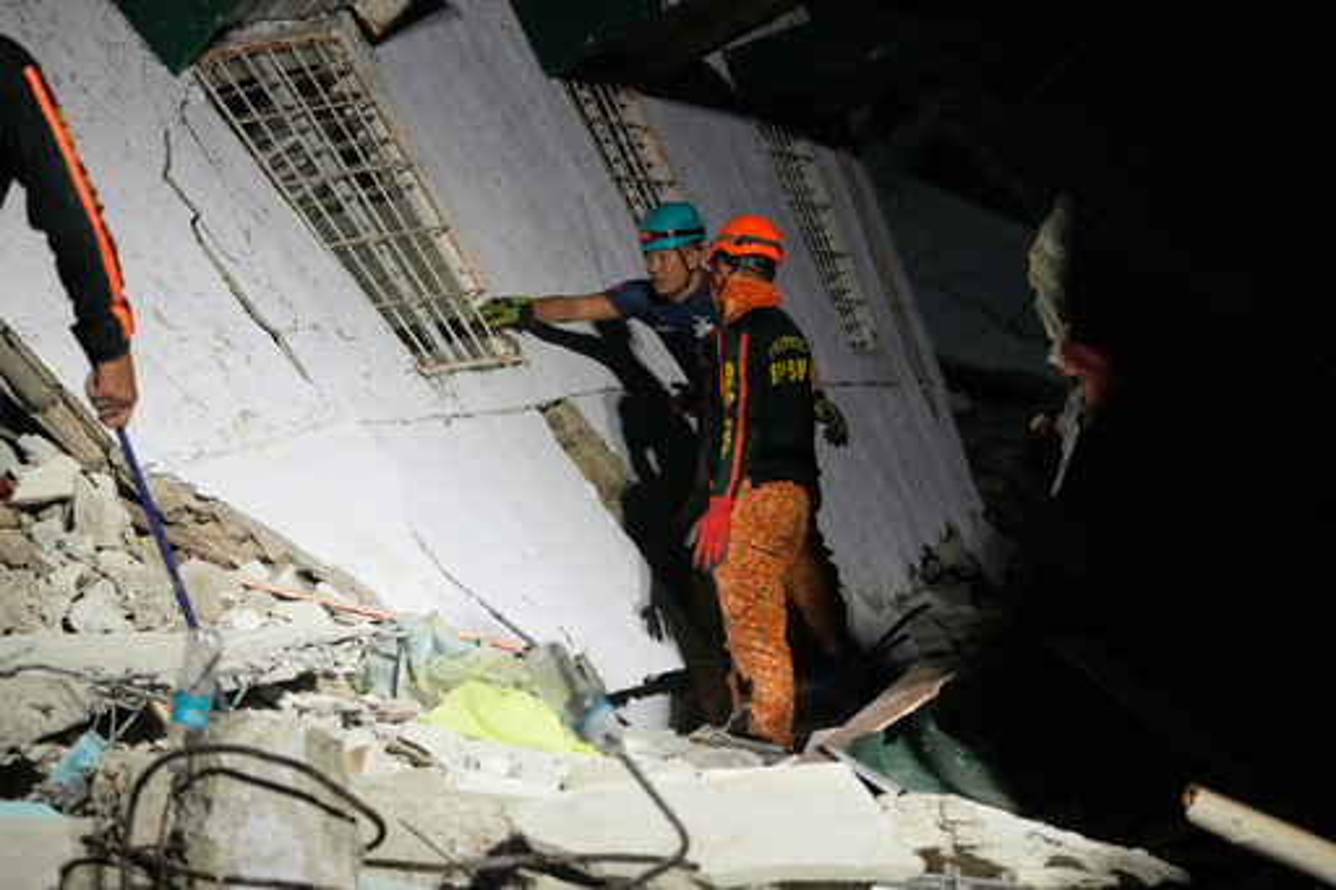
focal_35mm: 100
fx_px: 3710
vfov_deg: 13.7
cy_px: 445
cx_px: 668
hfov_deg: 20.4
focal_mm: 100
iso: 6400
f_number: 4.5
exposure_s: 1/1000
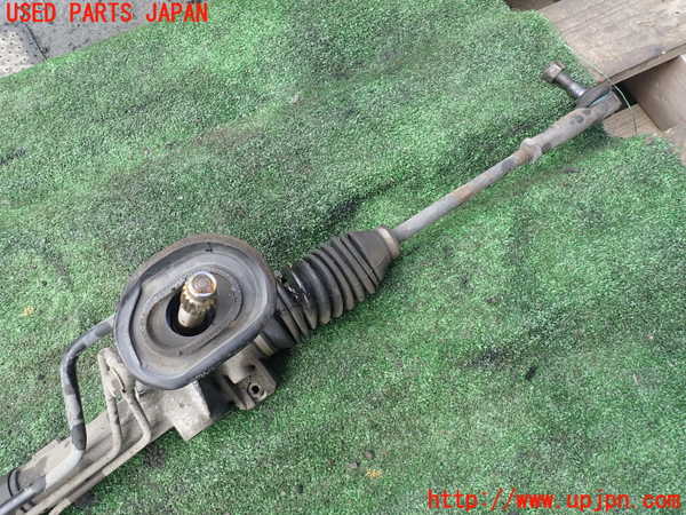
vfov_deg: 54.9
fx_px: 495
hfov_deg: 69.4
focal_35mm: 25
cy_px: 258
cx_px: 343
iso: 100
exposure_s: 1/160
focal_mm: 4.5
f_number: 2.8
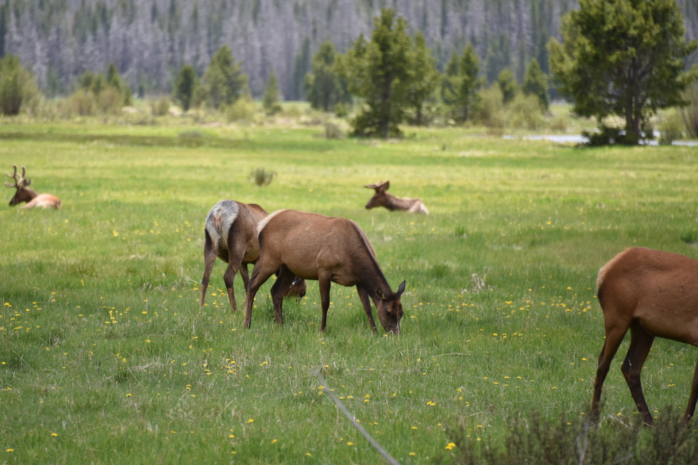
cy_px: 236
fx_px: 7387
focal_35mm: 381
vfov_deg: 3.6
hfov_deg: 5.4
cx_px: 289
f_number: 5.6
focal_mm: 300
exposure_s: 1/640
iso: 320
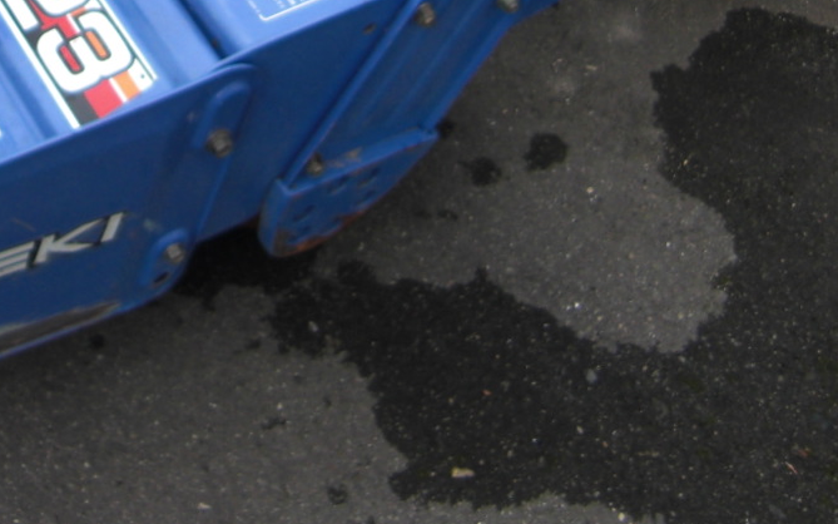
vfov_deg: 17.0
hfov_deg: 27.5
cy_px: -209
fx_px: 1621
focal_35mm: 71
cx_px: 16
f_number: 2.6
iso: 50
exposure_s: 1/250
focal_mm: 4.9
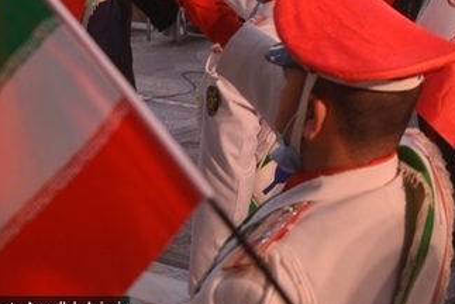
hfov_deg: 20.8
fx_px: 1189
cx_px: 483
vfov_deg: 14.2
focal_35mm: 94
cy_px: -32
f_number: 5.6
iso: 800
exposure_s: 1/50
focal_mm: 38
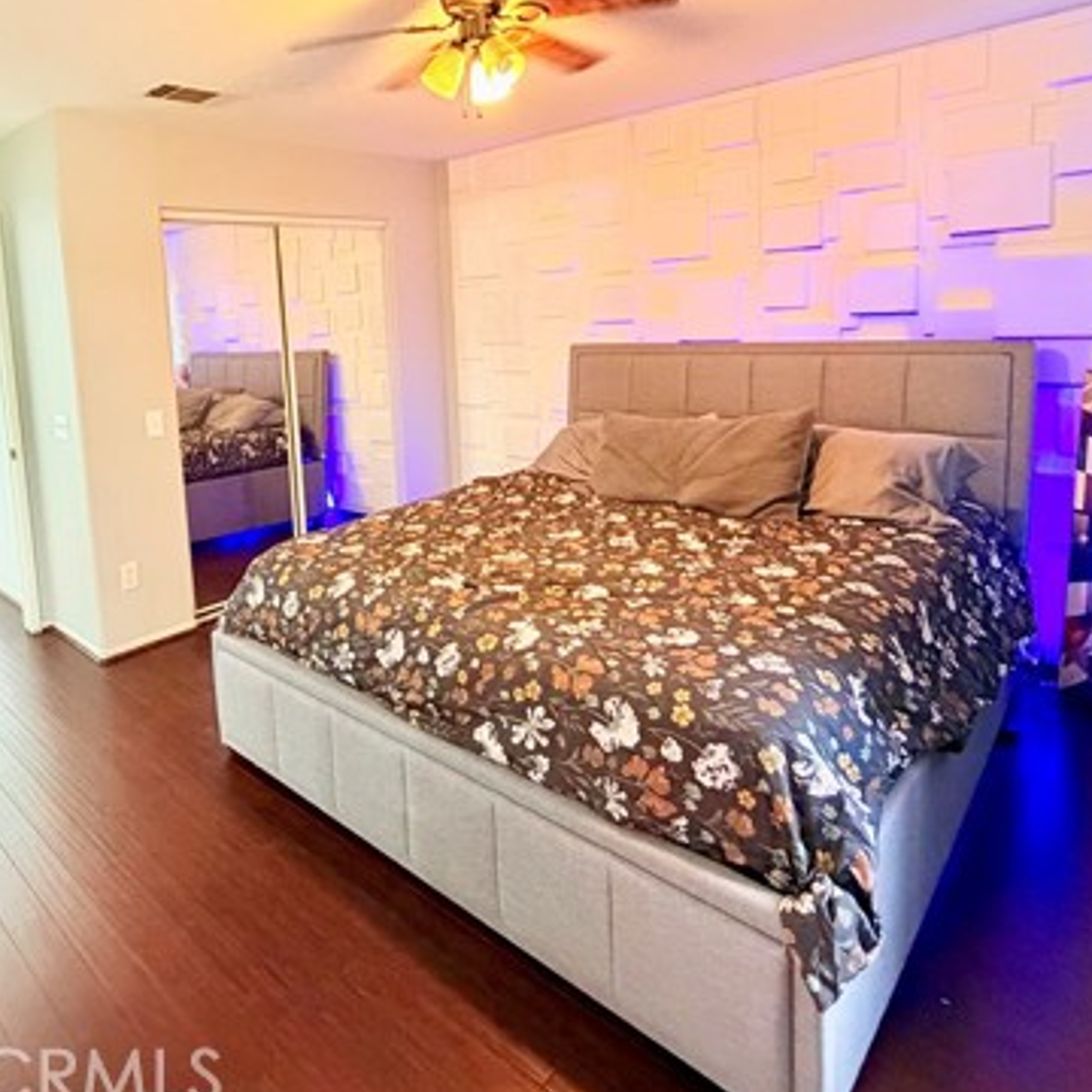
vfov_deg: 68.2
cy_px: 391
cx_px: 385
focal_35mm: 22
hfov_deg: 68.1
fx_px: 785
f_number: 2.2
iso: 640
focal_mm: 2.22
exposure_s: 1/60
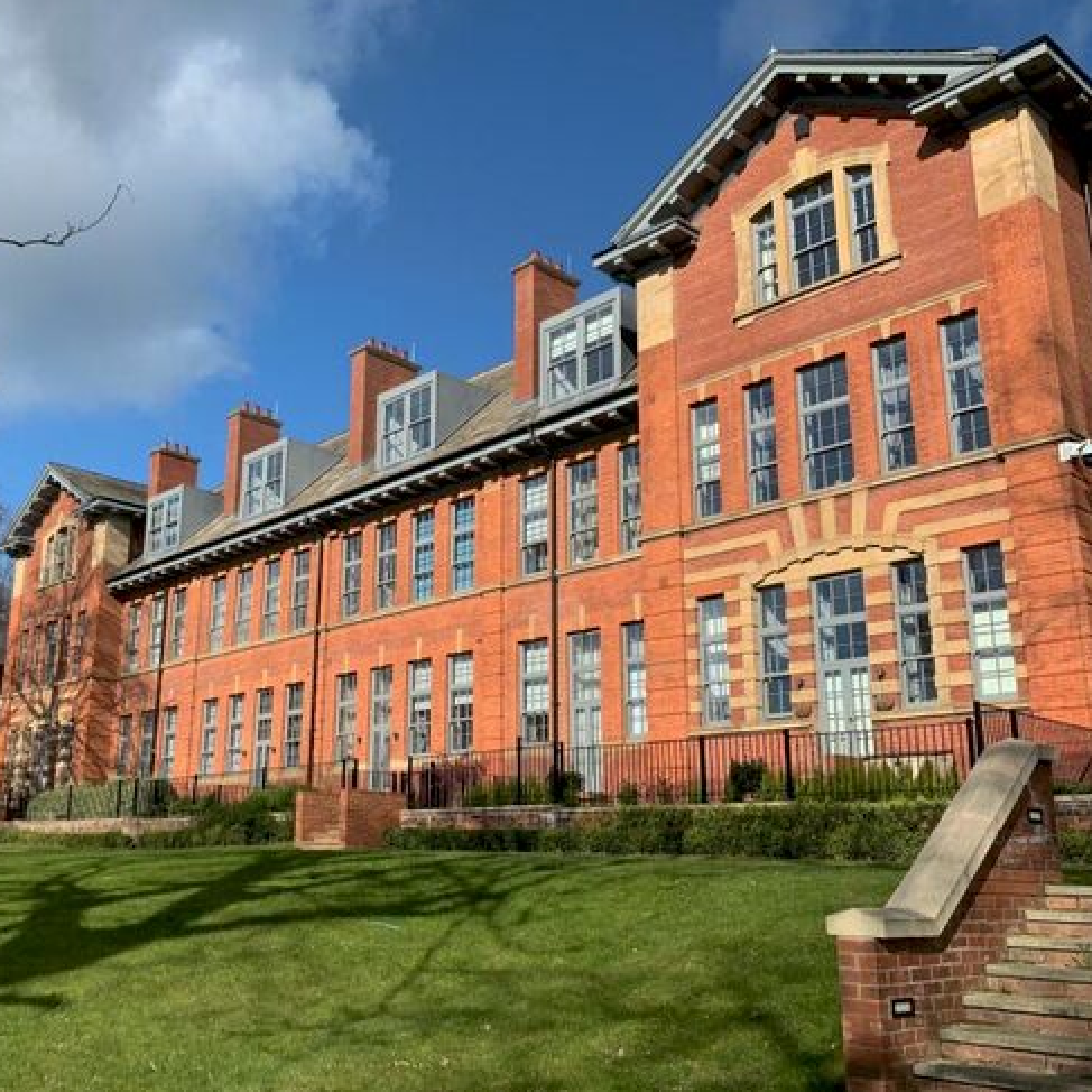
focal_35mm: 33
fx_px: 1178
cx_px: 435
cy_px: 566
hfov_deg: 49.4
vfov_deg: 49.7
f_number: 1.8
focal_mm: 4.25
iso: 25
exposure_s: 1/1916
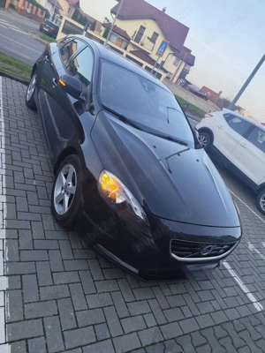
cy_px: 176
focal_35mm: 23
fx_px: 235
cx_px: 132
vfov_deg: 73.9
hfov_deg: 58.9
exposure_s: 1/100
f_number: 1.65
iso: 100
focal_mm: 6.19
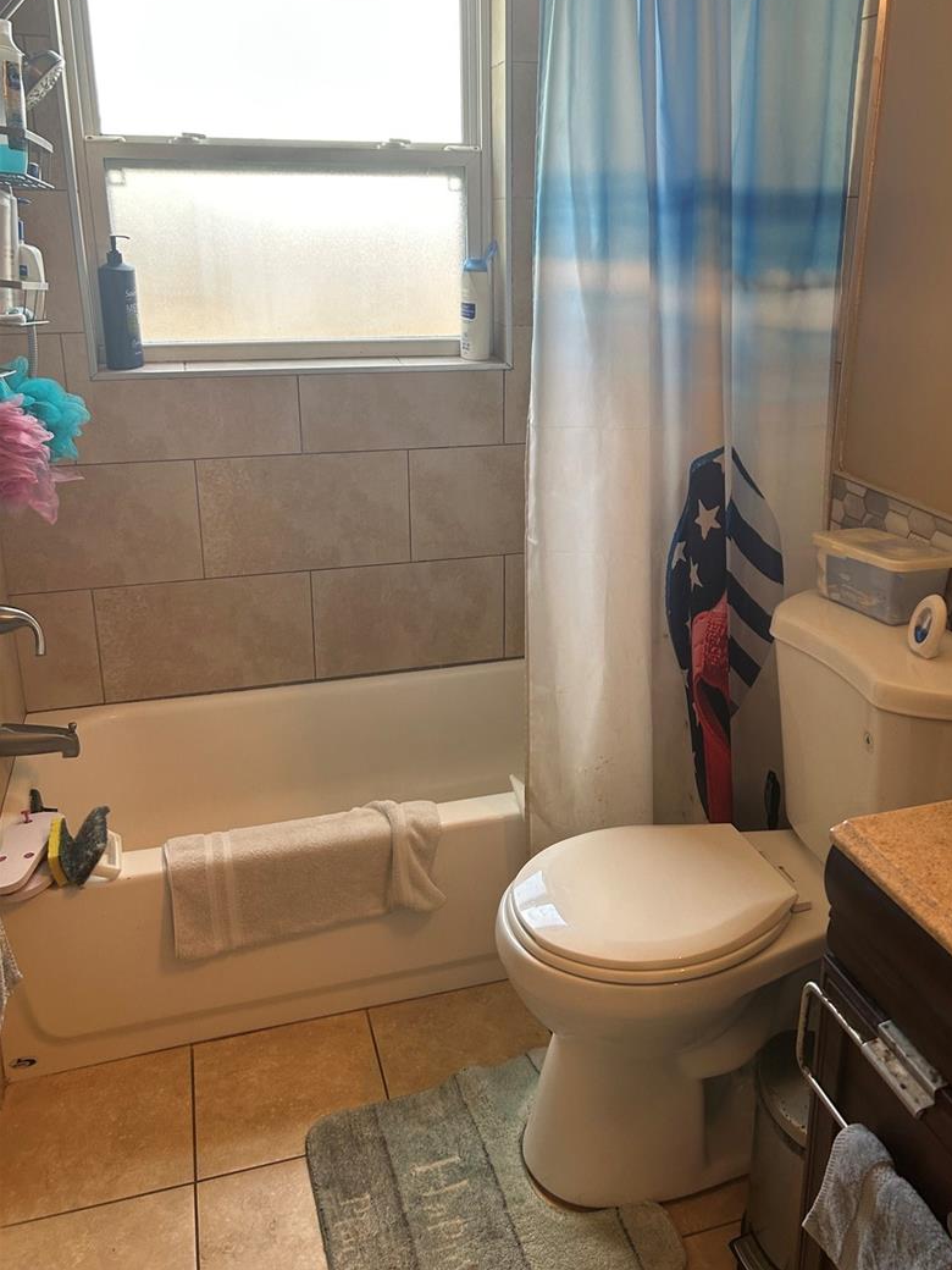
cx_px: 548
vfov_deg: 59.8
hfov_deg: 46.6
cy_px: 558
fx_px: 1100
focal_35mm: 30
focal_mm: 5.7
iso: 100
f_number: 1.5
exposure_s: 1/120
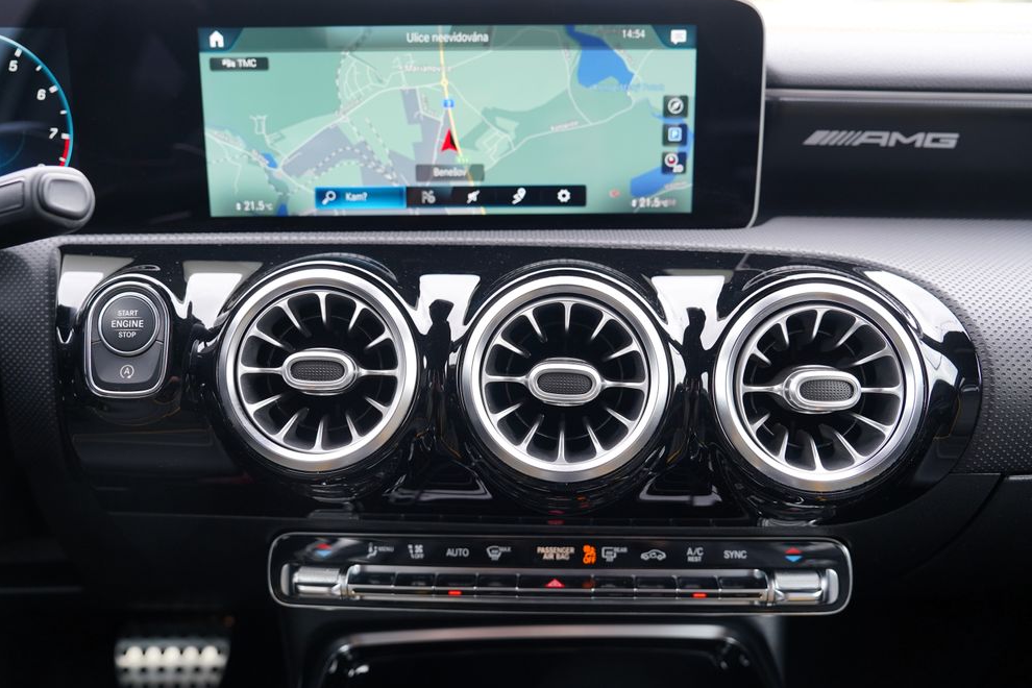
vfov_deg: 43.6
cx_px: 515
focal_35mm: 30
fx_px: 860
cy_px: 339
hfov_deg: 61.9
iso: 250
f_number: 4
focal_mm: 29
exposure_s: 1/60
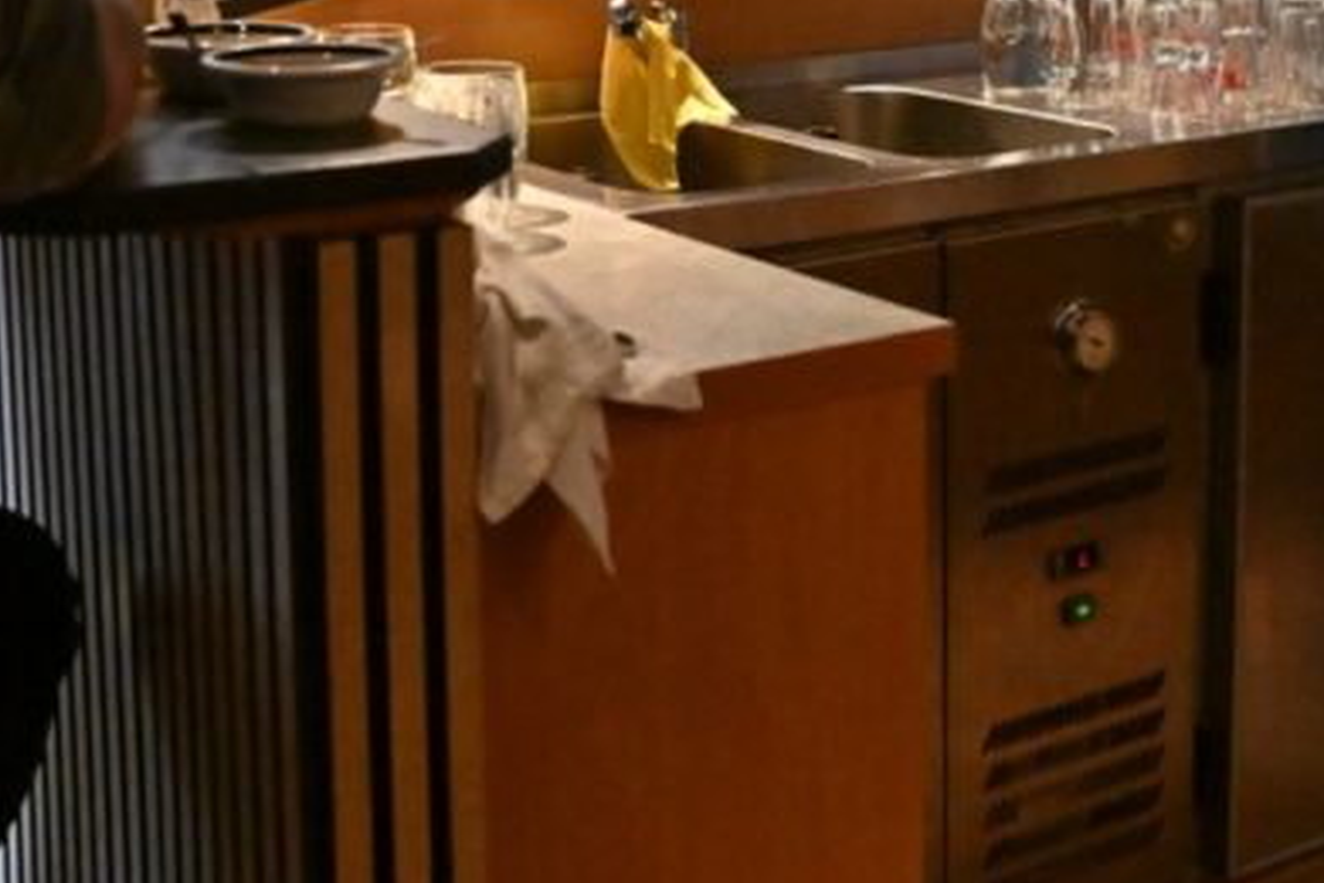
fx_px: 2317
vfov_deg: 20.6
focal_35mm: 63
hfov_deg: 31.7
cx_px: 839
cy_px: -68
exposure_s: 1/1000
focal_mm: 24
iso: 8000
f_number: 2.8
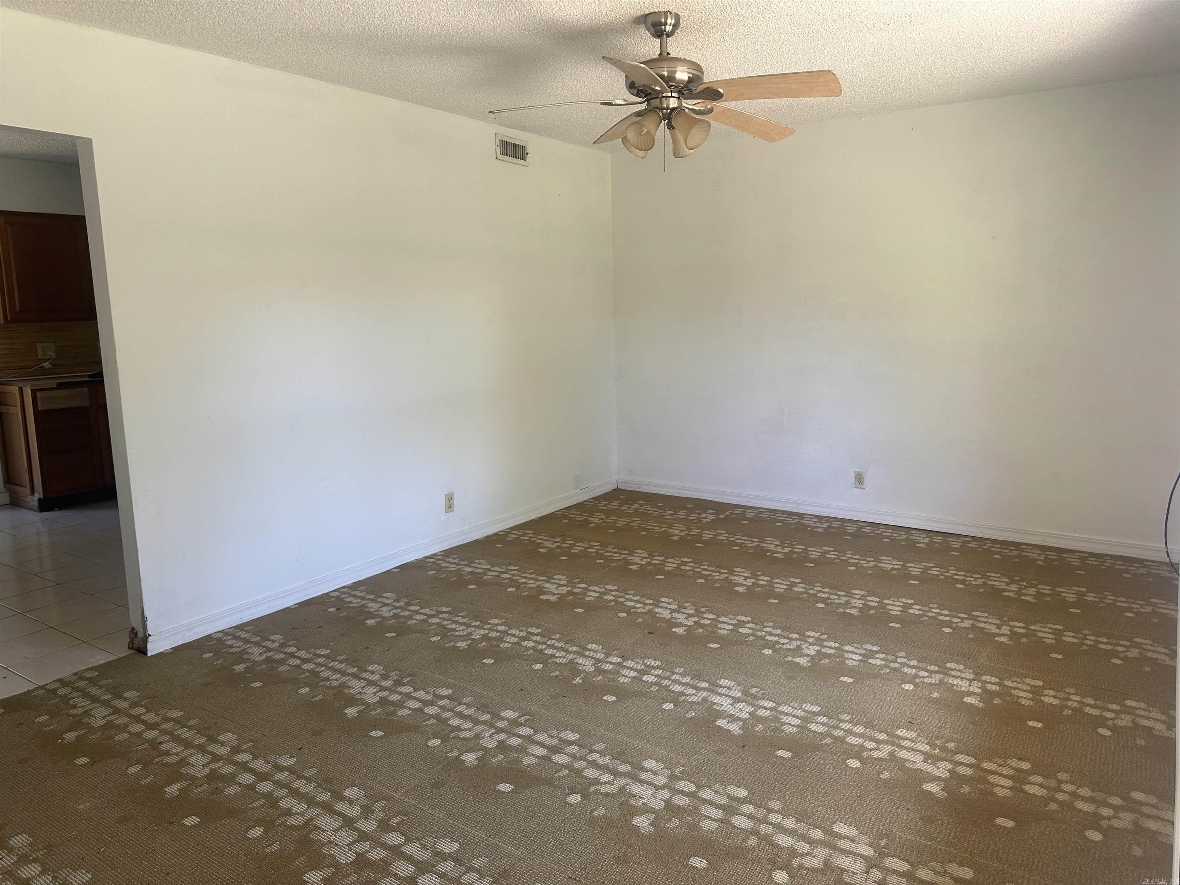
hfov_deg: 71.6
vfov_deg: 56.8
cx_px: 590
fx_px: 818
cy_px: 442
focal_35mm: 24
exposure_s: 1/121
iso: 100
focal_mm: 6.86
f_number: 1.78
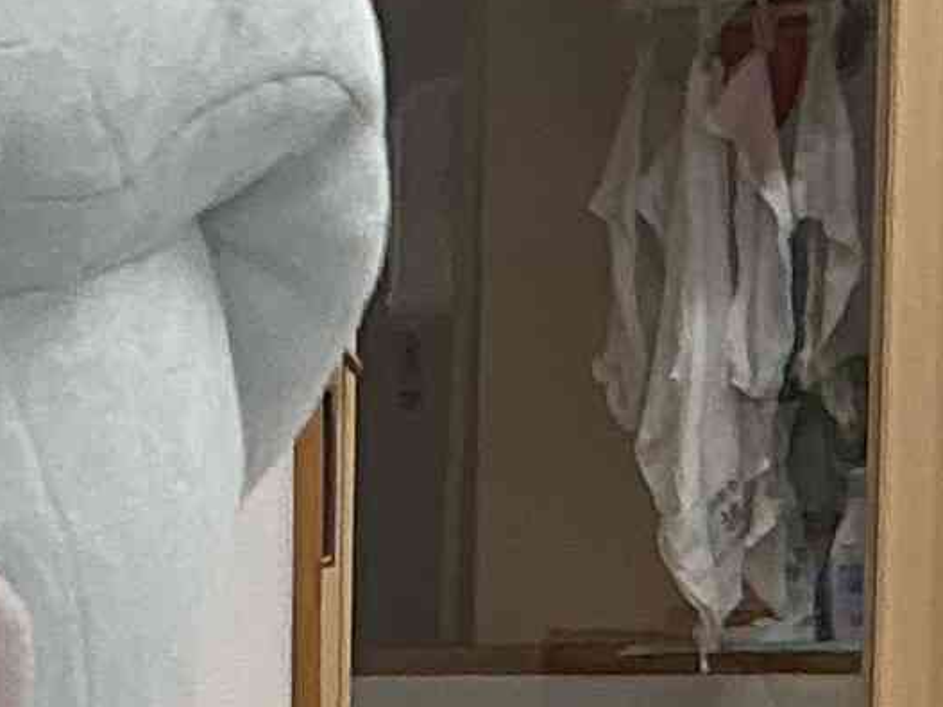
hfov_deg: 8.4
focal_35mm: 222
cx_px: -1083
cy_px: 1656
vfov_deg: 6.4
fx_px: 6046
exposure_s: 1/120
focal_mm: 3
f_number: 1.8
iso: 64
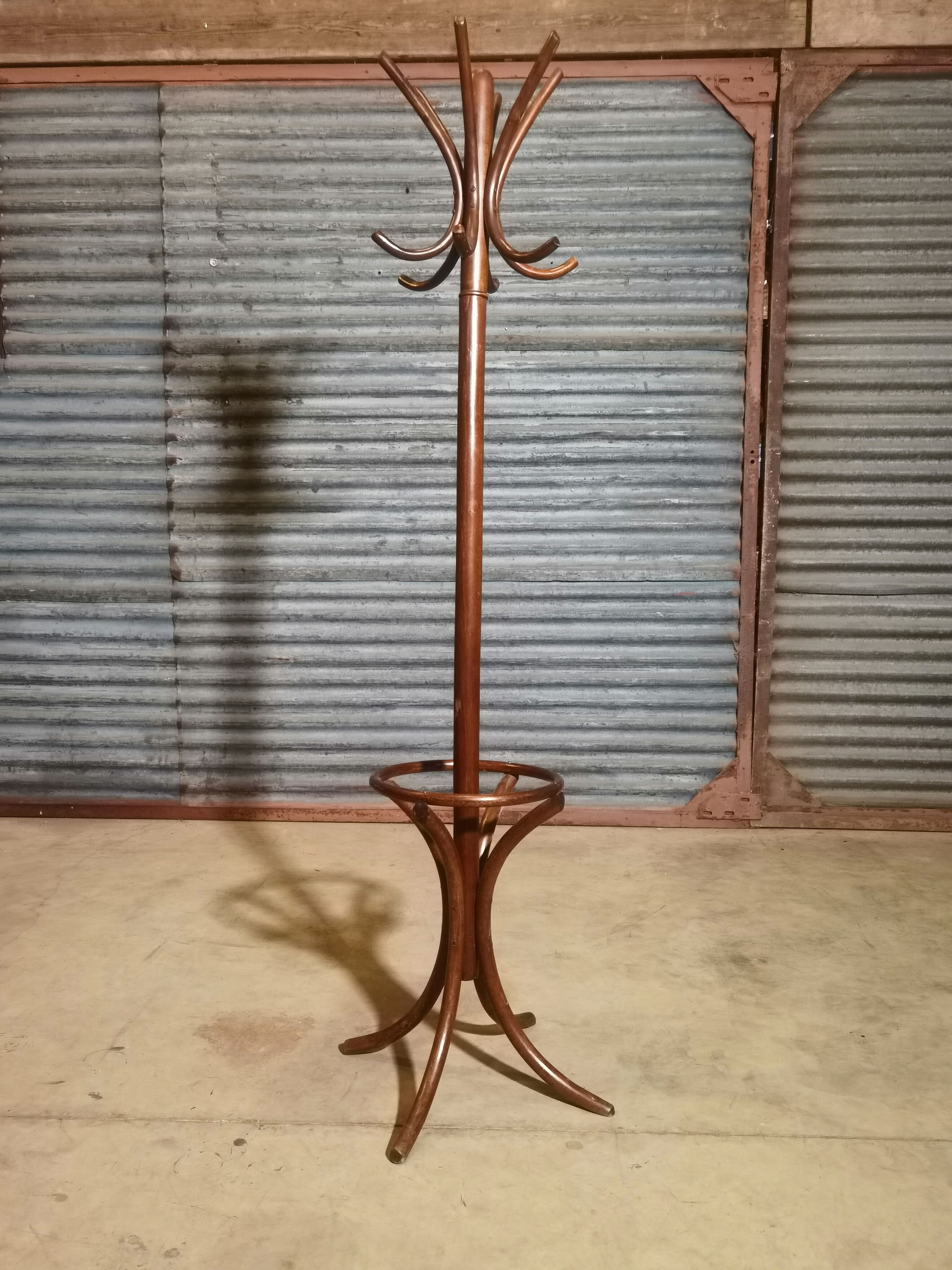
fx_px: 1063
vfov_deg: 61.7
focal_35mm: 29
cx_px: 476
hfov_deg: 48.2
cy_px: 635
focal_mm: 6.71
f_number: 1.9
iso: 500
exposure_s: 1/33.3
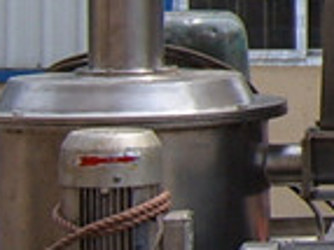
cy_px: -222
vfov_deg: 7.0
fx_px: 1996
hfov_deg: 8.6
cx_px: 829
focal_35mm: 207
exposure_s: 1/250
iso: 63
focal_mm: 6.2
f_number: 6
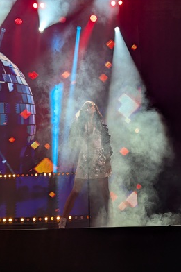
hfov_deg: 26.4
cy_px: 135
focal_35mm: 51
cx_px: 102
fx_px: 385
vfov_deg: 38.9
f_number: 1.85
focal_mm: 6.81
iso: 84
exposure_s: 1/316
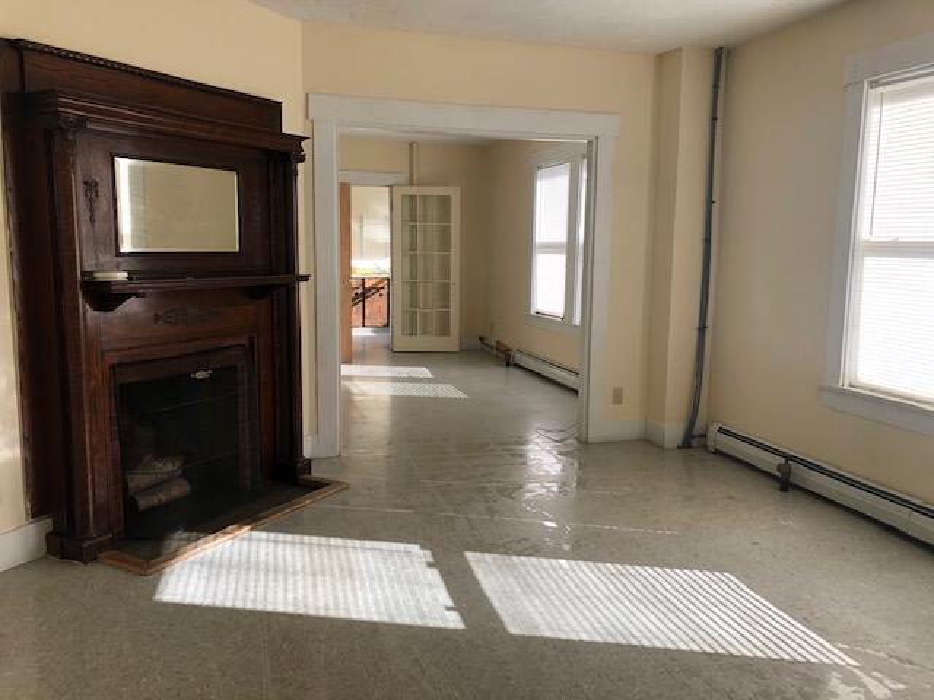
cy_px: 350
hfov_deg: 63.4
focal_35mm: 28
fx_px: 755
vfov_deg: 49.7
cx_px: 467
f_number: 1.8
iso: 20
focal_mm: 3.99
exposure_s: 1/134
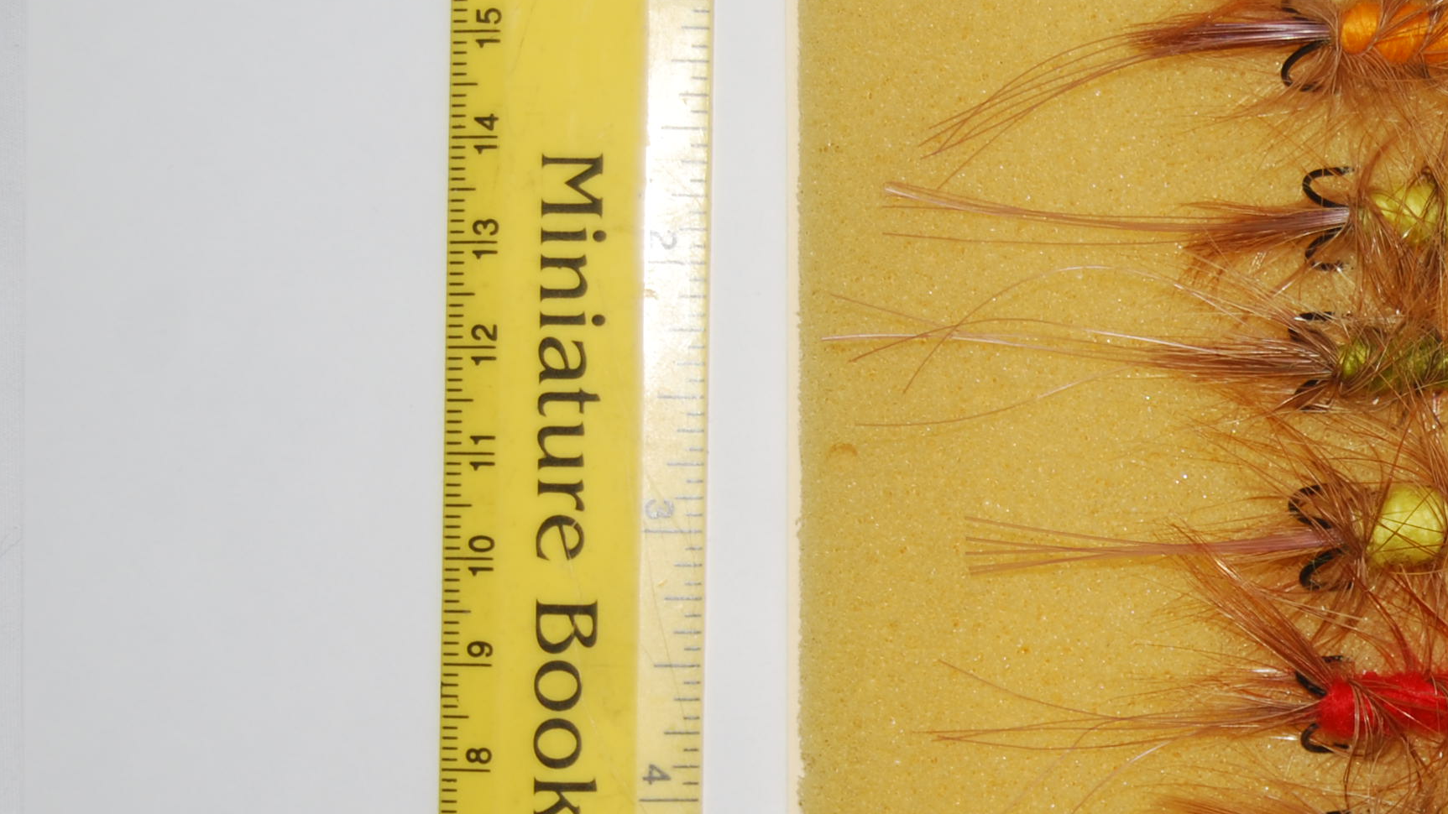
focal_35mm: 113
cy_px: 599
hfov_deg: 18.4
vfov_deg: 10.7
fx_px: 4338
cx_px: 1497
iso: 100
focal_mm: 32
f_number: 4.5
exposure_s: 1/60
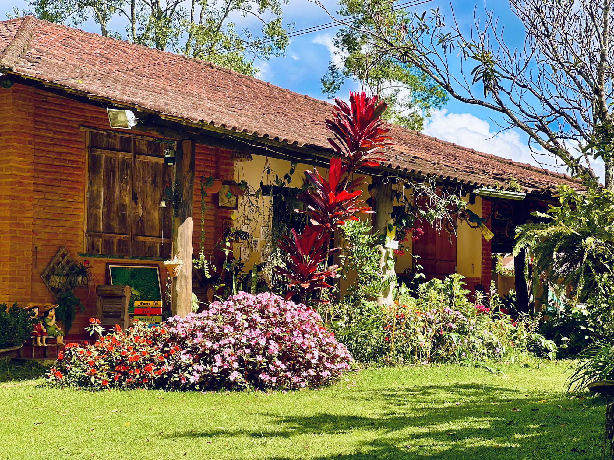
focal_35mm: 77
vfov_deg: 19.1
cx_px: 307
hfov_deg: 25.3
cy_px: 230
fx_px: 1366
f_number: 2.8
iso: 25
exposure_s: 1/233
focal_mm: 9
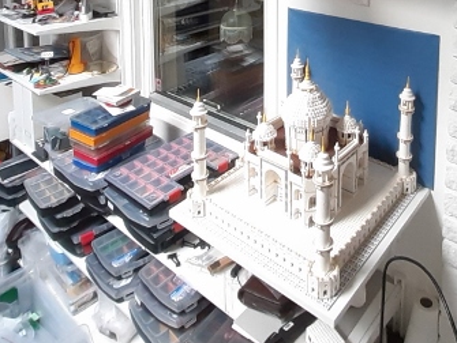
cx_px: 360
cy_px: -19
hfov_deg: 54.6
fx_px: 410
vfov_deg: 38.9
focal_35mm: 31
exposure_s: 1/50
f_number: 2.2
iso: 125
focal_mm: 1.13
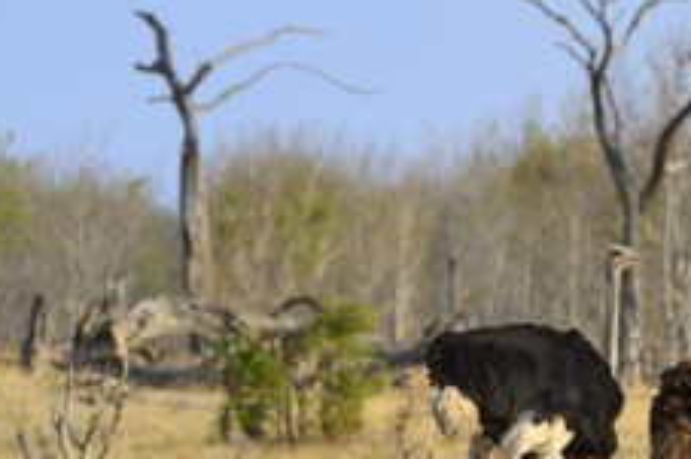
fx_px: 9935
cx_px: 621
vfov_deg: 2.6
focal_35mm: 518
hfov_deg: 4.0
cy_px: 423
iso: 400
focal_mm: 280
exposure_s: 1/400
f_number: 9
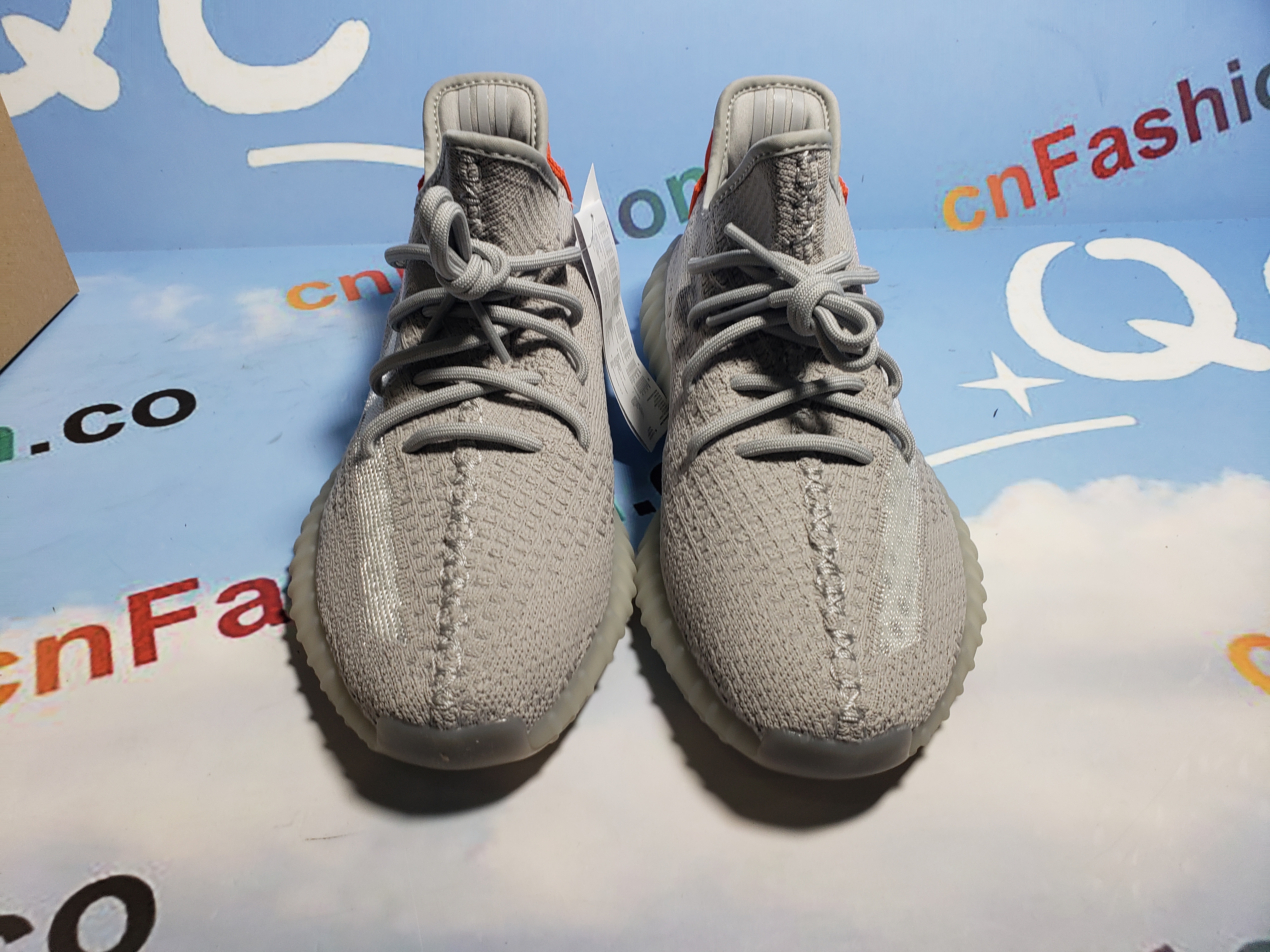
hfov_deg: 67.3
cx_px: 635
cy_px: 476
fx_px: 954
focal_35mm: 26
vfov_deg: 53.1
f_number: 1.5
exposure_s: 1/217
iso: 50
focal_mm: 4.3
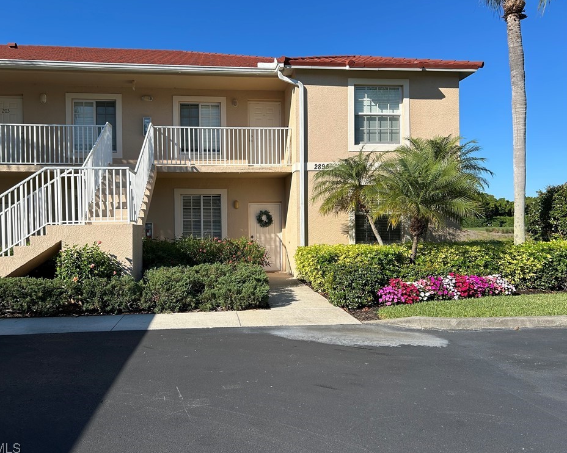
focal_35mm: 28
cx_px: 259
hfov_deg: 62.1
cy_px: 228
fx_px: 470
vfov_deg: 51.5
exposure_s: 1/4274
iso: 50
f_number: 1.5
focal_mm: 5.7
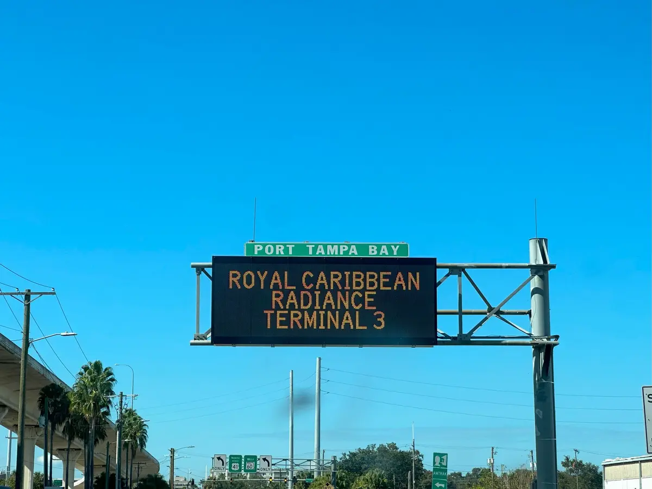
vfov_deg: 19.1
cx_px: 326
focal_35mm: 77
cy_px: 244
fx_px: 1450
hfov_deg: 25.3
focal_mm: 9
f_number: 2.8
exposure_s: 1/791
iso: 32
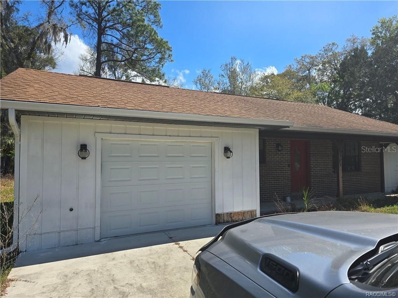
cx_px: 199
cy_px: 149
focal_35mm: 23
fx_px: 264
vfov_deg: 58.9
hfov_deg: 73.9
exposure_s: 1/726
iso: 12
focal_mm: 6.3
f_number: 1.7
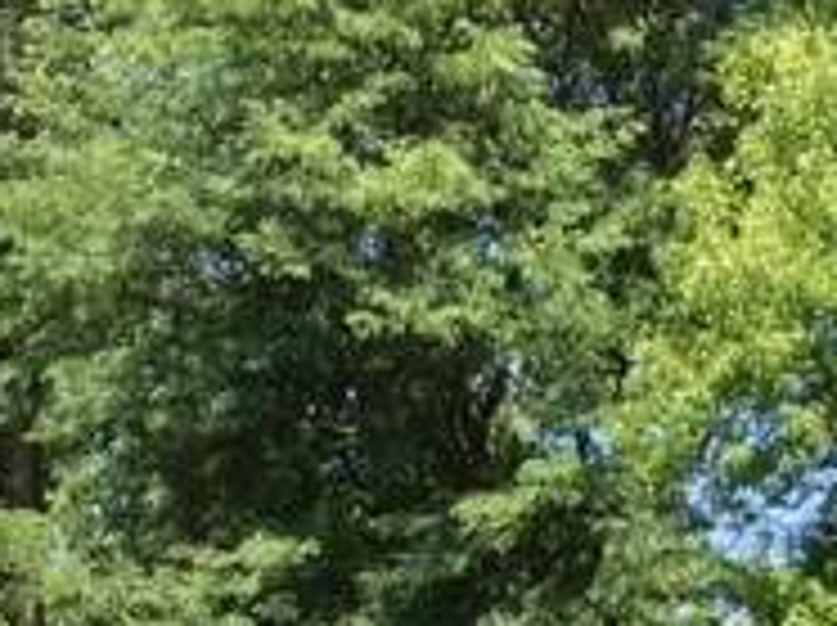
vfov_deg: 14.2
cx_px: 621
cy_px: 788
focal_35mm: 100
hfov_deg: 19.5
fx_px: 2415
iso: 25
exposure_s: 1/574
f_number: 2.2
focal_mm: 4.15
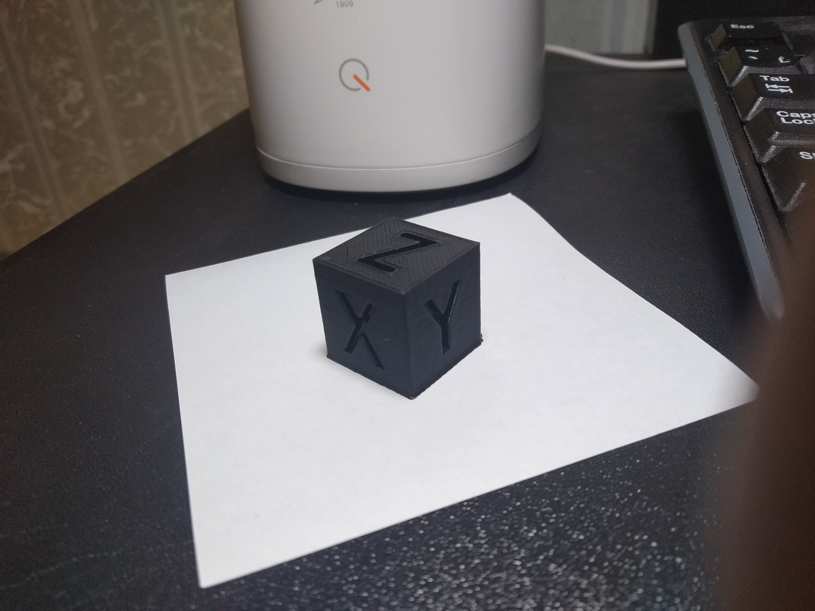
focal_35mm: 26
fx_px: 612
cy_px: 306
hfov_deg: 67.3
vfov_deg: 53.1
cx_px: 408
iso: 199
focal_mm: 3.82
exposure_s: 1/25
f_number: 2.2
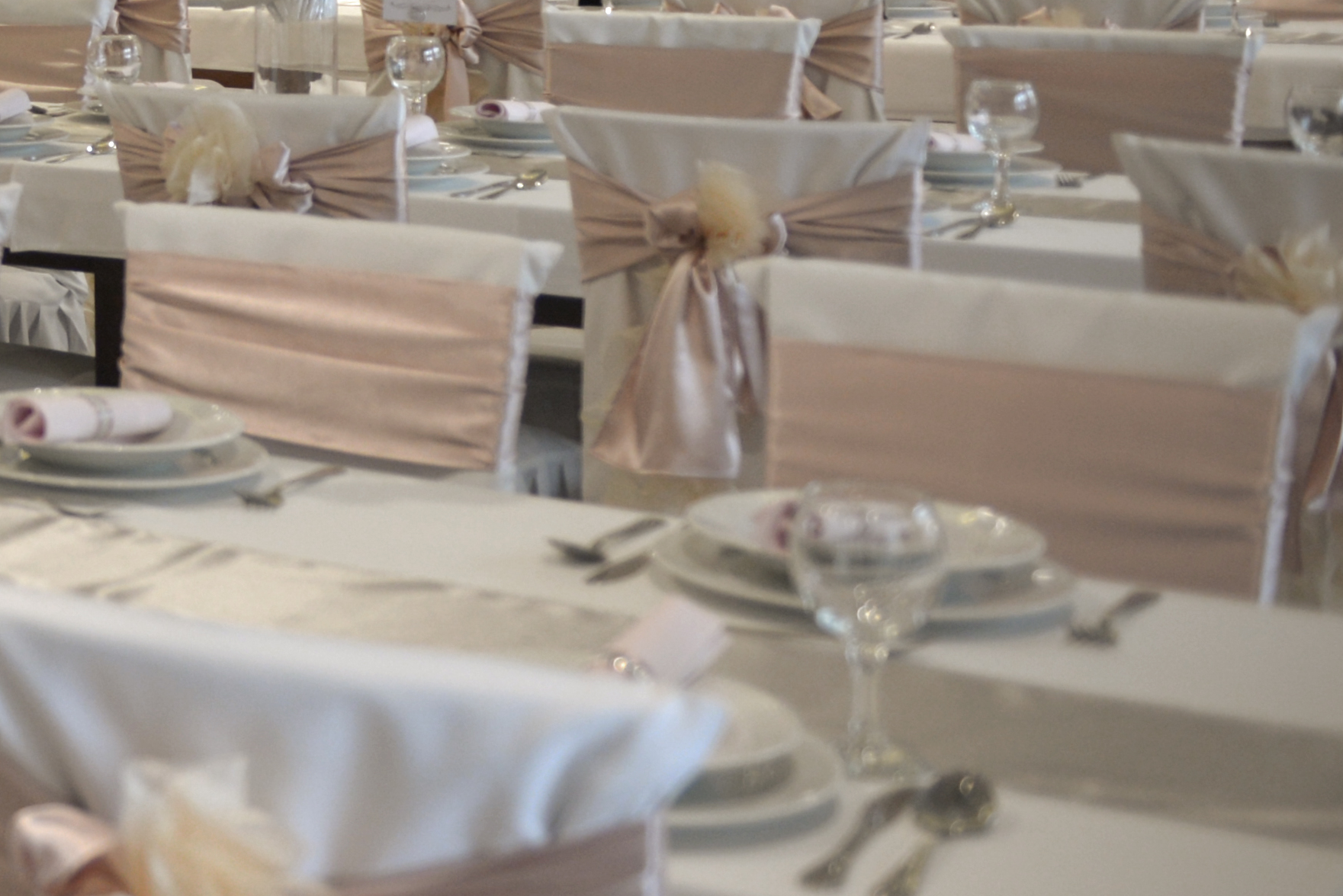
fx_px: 3060
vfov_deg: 16.1
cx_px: -906
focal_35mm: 82
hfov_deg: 19.8
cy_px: -144
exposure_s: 1/160
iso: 800
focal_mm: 24
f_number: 2.8
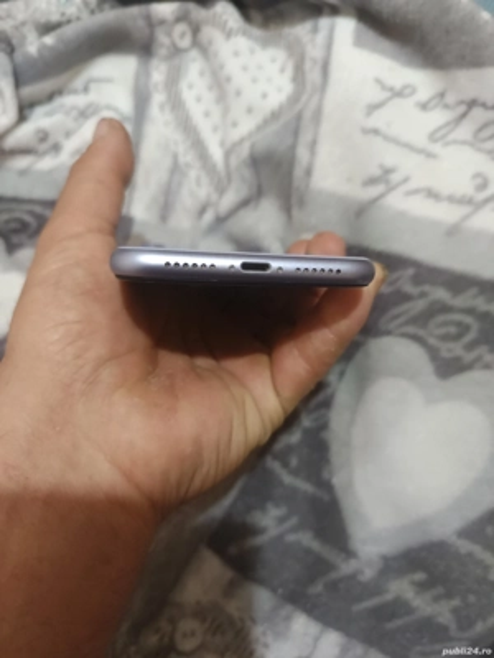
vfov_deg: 71.6
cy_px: 329
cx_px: 247
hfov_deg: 56.8
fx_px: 457
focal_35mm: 24
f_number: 1.7
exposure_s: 1/25
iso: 978
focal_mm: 5.31
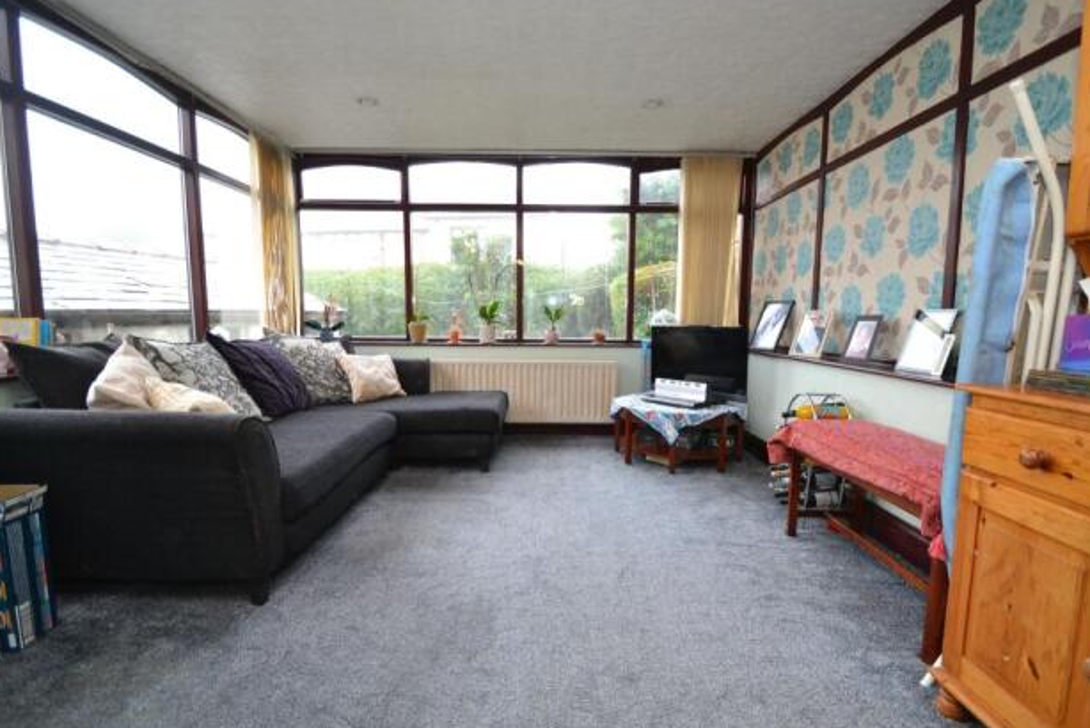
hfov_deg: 96.7
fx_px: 485
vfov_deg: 73.8
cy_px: 368
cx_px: 560
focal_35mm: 16
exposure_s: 1/60
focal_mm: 10
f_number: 3.5
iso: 1400
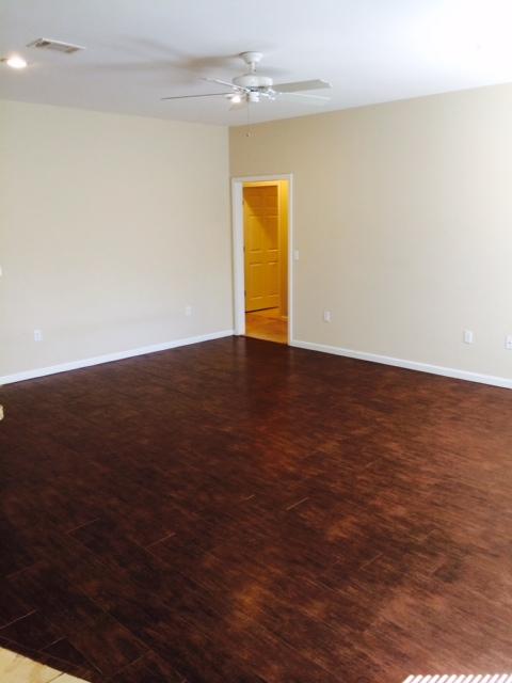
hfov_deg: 46.8
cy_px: 342
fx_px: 592
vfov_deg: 60.0
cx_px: 256
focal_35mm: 30
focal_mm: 4.12
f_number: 2.2
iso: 64
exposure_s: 1/30
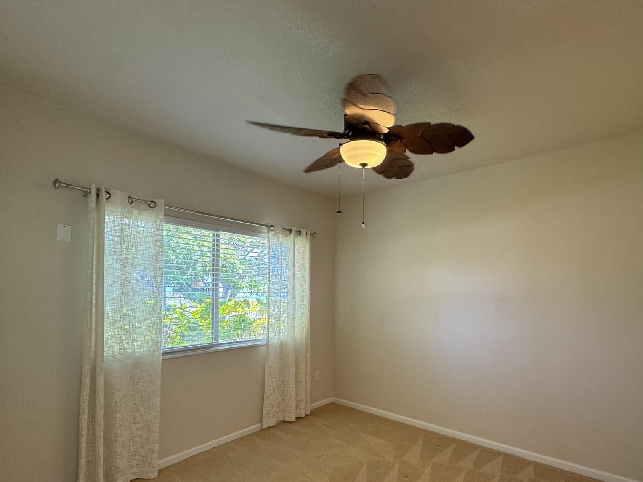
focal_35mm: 17
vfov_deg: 73.8
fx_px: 316
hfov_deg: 89.9
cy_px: 291
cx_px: 386
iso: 200
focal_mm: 2.22
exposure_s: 1/120
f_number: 2.2
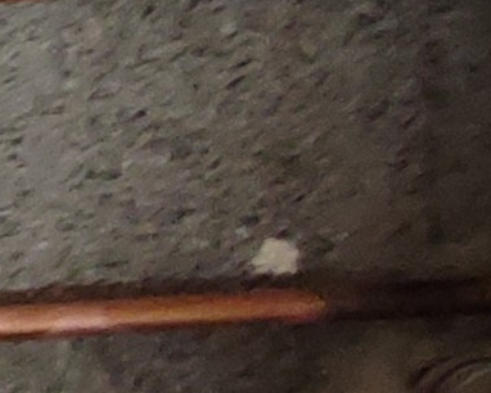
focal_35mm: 134
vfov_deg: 11.5
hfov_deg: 10.1
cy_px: 177
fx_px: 1948
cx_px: -1026
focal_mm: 1.65
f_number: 2.2
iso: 533
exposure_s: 1/33
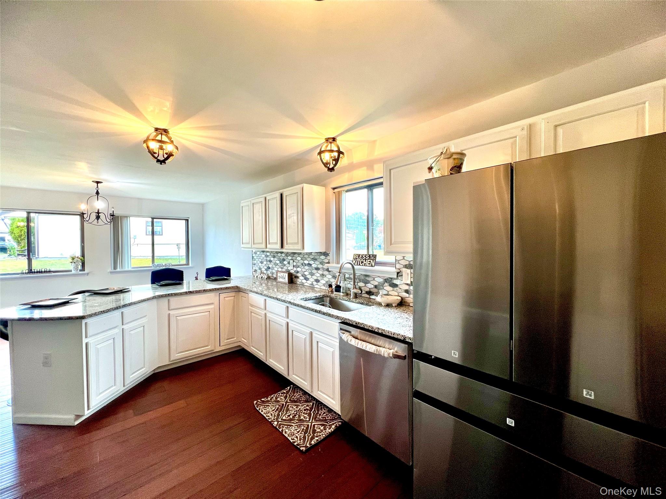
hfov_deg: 106.2
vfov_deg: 89.9
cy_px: 250
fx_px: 250
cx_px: 333
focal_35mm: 13
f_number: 1.8
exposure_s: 1/120
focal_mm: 1.57
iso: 160
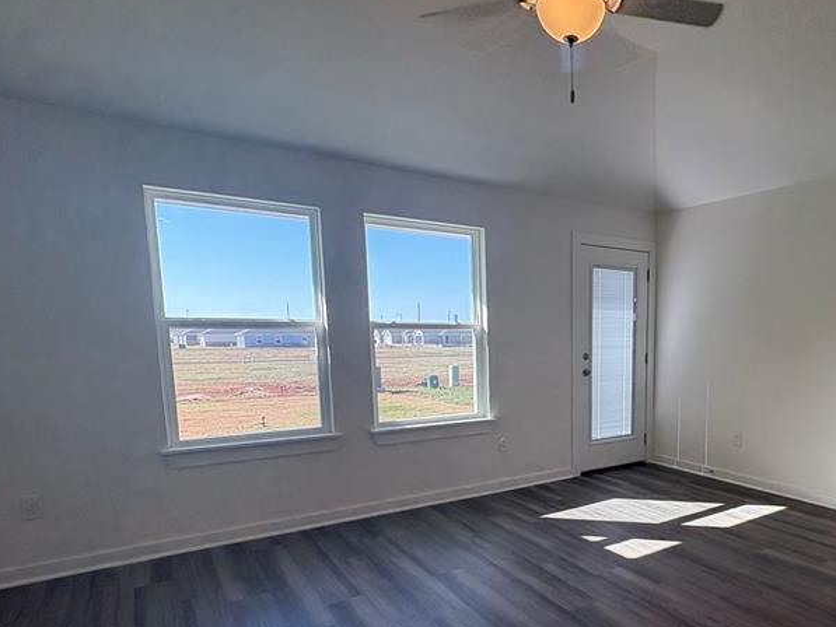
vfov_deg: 55.8
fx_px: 580
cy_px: 409
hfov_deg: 68.4
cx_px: 592
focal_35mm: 24
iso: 64
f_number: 2.2
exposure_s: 1/217
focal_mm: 2.22
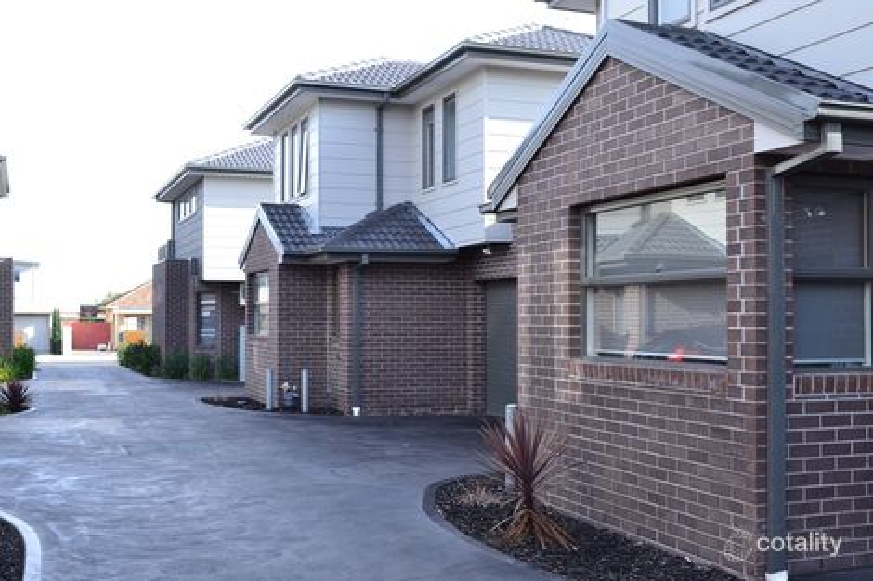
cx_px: 436
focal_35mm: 42
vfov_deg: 31.9
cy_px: 290
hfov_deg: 46.4
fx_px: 1018
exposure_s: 1/100
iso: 400
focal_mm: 28
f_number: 9
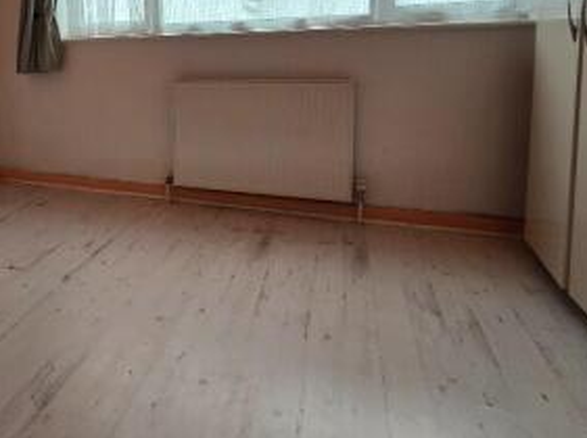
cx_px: 105
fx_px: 457
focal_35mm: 27
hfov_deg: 59.5
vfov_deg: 48.8
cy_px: 97
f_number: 2.2
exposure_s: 1/60
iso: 64
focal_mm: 2.2
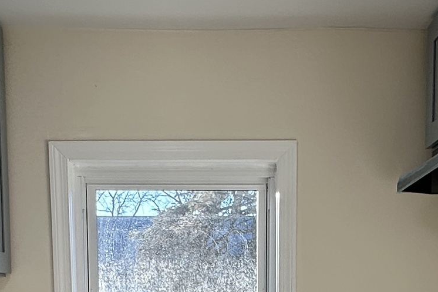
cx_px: 242
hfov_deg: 33.4
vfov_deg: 20.6
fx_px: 730
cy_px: 382
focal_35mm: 60
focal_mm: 2.22
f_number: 2.2
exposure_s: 1/201
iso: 40
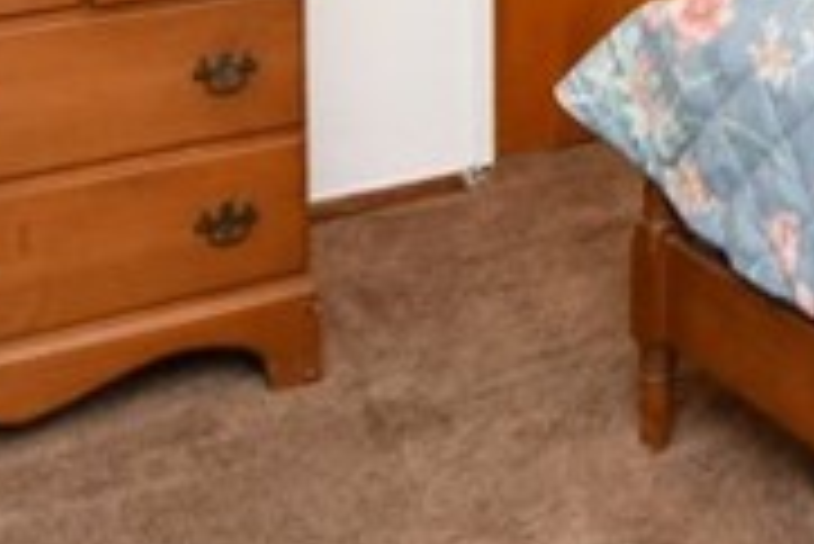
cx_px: 935
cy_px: -254
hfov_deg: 22.3
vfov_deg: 15.0
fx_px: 1923
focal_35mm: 85
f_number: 4
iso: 400
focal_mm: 10
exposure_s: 1/60
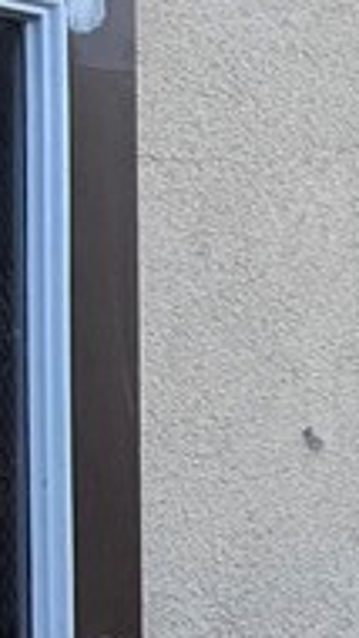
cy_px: 356
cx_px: 1188
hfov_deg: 9.7
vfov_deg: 25.9
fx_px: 1386
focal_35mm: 82
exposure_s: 1/408
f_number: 2.2
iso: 64
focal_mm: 2.22
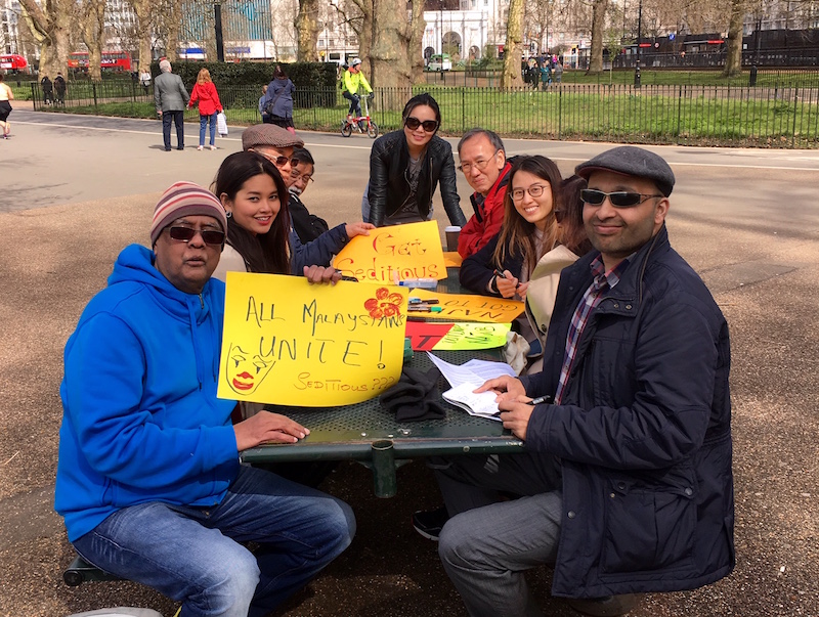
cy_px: 308
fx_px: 687
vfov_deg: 48.4
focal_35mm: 29
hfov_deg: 61.6
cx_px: 410
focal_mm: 4.15
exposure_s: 1/641
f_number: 2.2
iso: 25
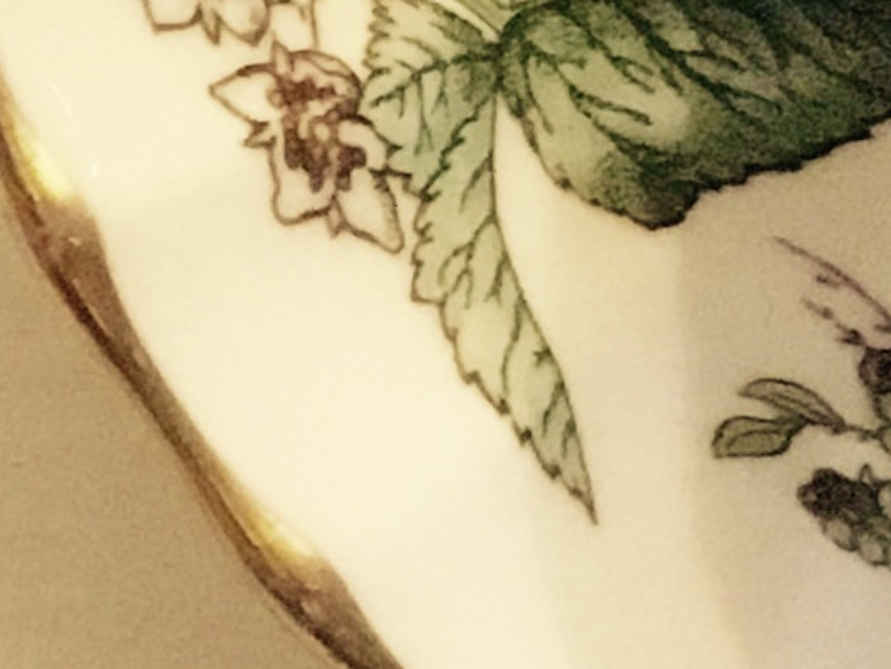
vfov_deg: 6.6
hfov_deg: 8.0
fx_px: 5768
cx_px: -1377
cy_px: 768
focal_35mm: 224
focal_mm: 4.15
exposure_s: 1/17
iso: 250
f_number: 2.2
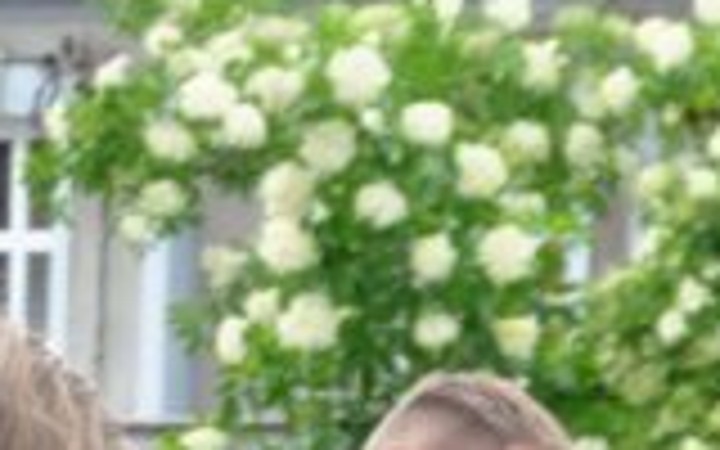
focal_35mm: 718
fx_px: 14089
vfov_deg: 1.8
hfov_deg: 2.9
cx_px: -738
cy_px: 720
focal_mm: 116
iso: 800
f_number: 18
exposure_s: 1/100
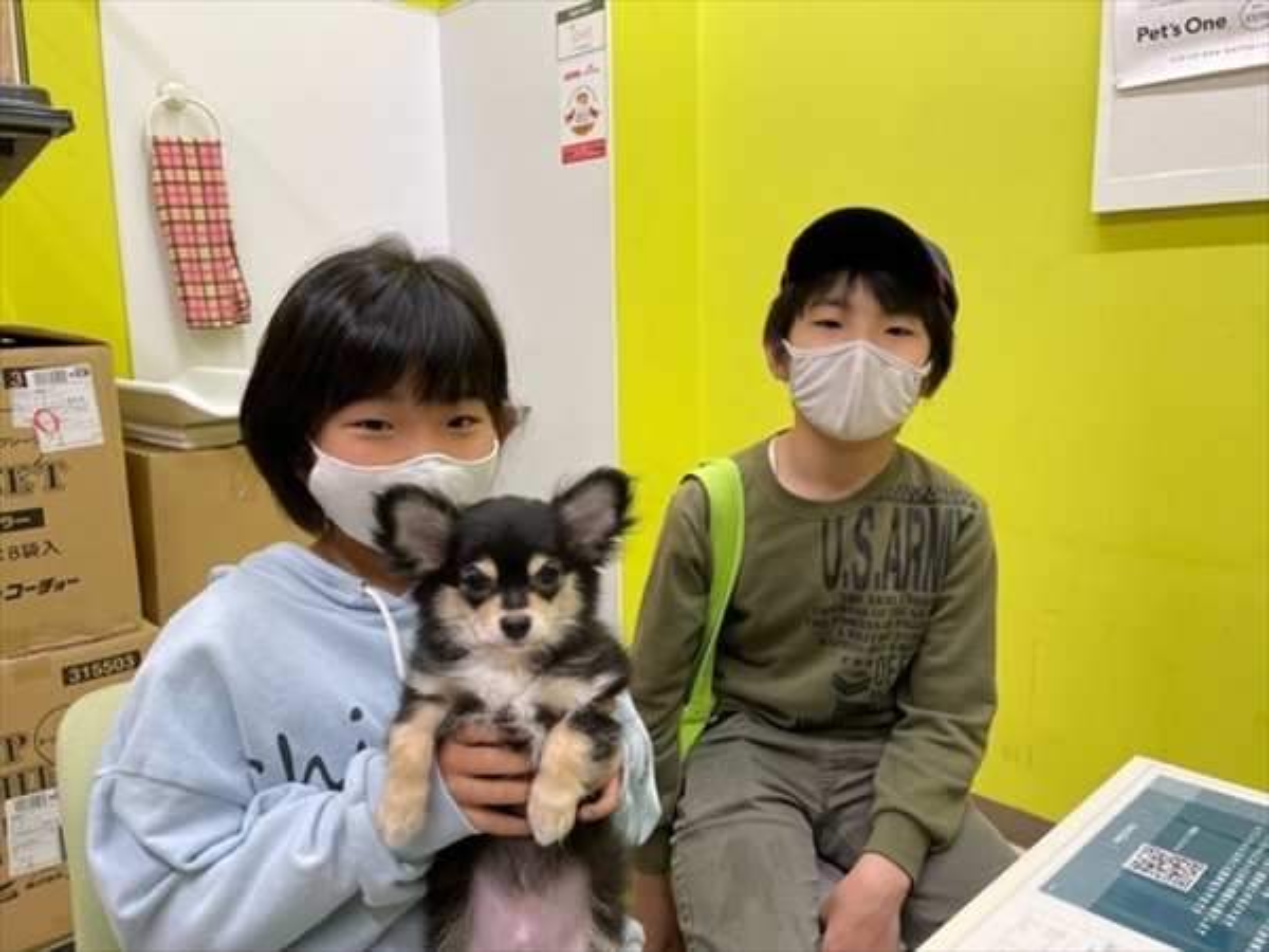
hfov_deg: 67.3
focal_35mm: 26
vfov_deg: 53.1
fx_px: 953
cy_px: 476
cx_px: 634
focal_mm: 4.2
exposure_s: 1/120
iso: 100
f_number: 1.6
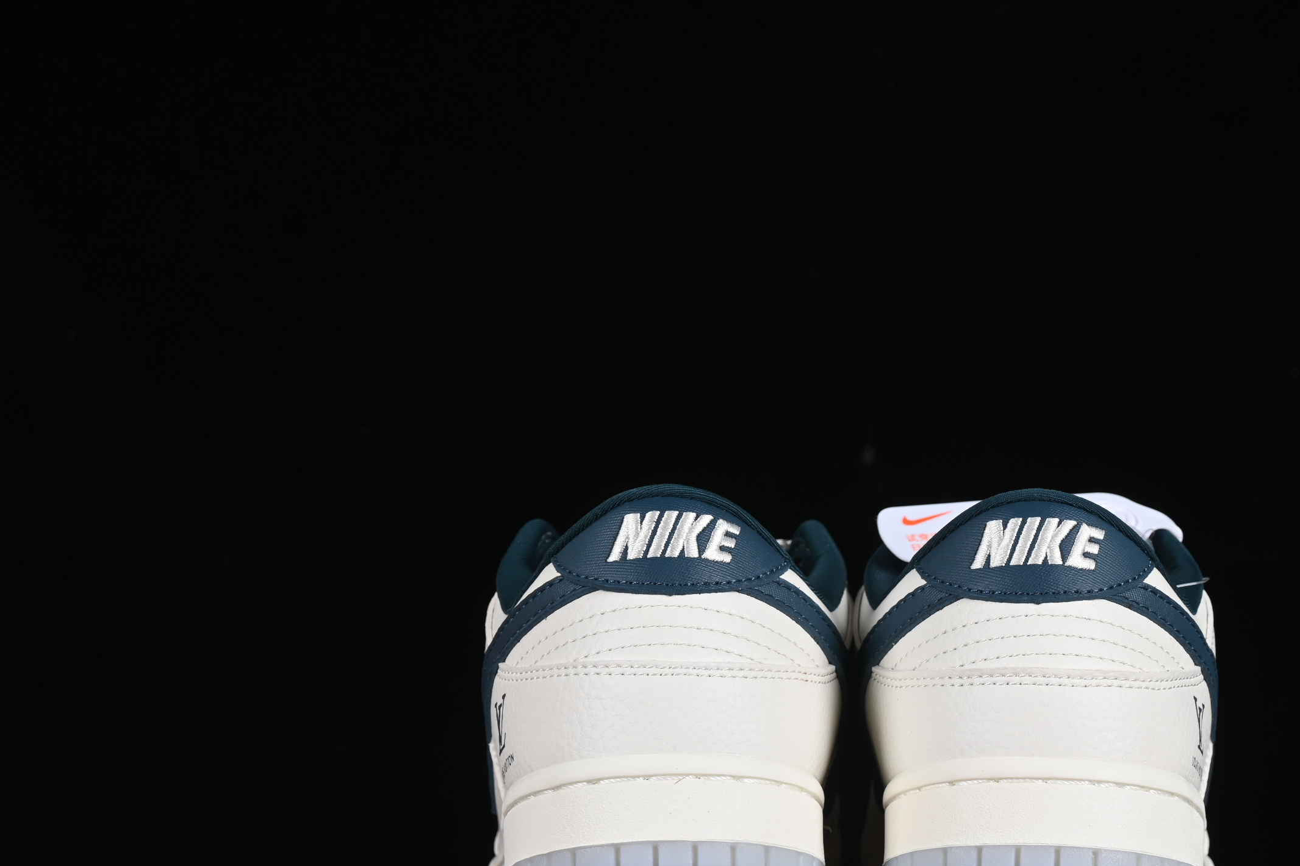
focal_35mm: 98
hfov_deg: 20.8
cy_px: 541
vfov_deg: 13.9
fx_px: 3538
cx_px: 839
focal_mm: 50
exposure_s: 1/80
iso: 160
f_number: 8
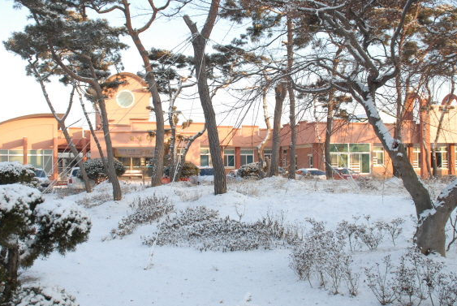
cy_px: 151
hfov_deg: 47.3
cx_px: 208
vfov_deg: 32.7
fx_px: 521
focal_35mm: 41
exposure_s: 1/160
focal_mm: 22
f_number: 5
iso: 160
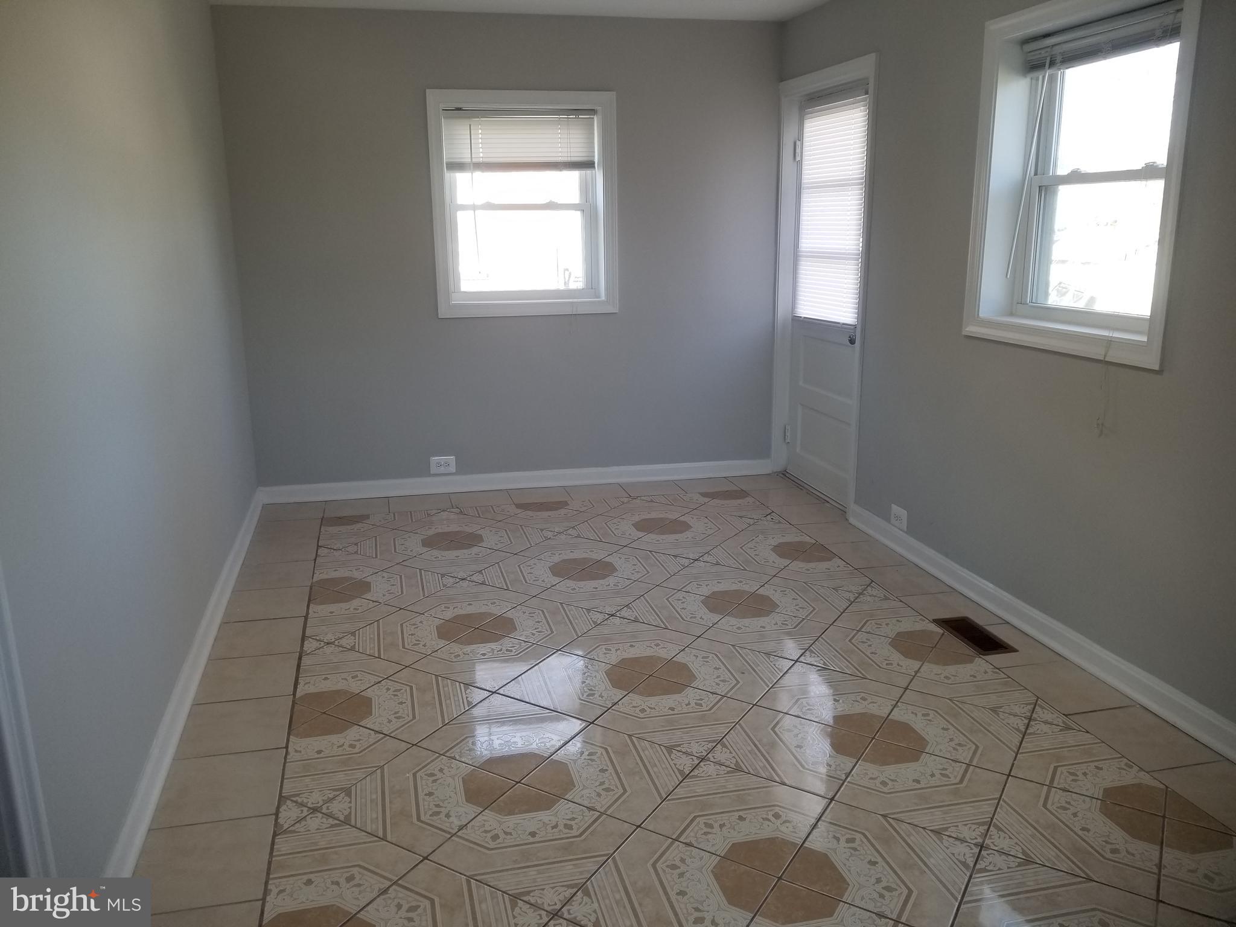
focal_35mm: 26
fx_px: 928
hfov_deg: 67.3
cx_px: 618
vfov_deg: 53.1
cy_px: 464
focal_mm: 4.25
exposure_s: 1/60
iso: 64
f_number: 1.7
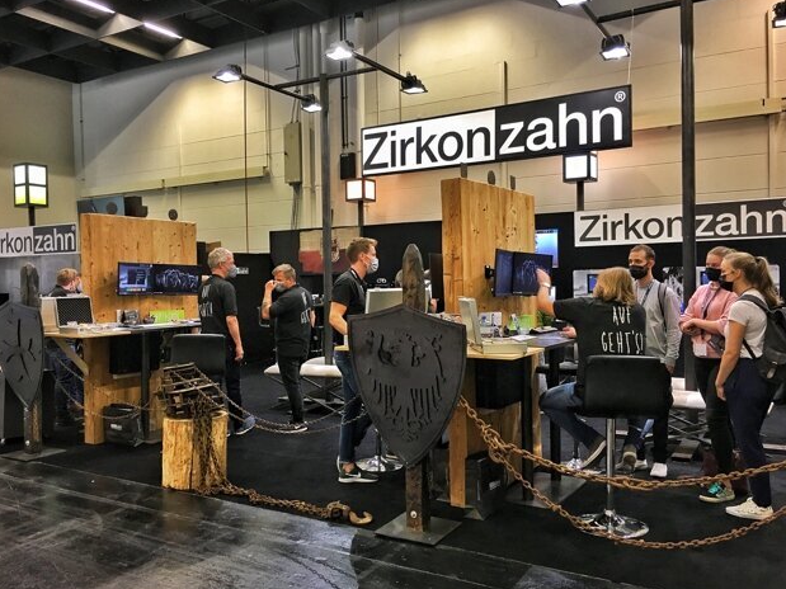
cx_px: 381
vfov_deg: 46.8
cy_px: 297
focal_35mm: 30
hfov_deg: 60.0
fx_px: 681
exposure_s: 1/33
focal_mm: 4.15
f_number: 2.2
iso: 125
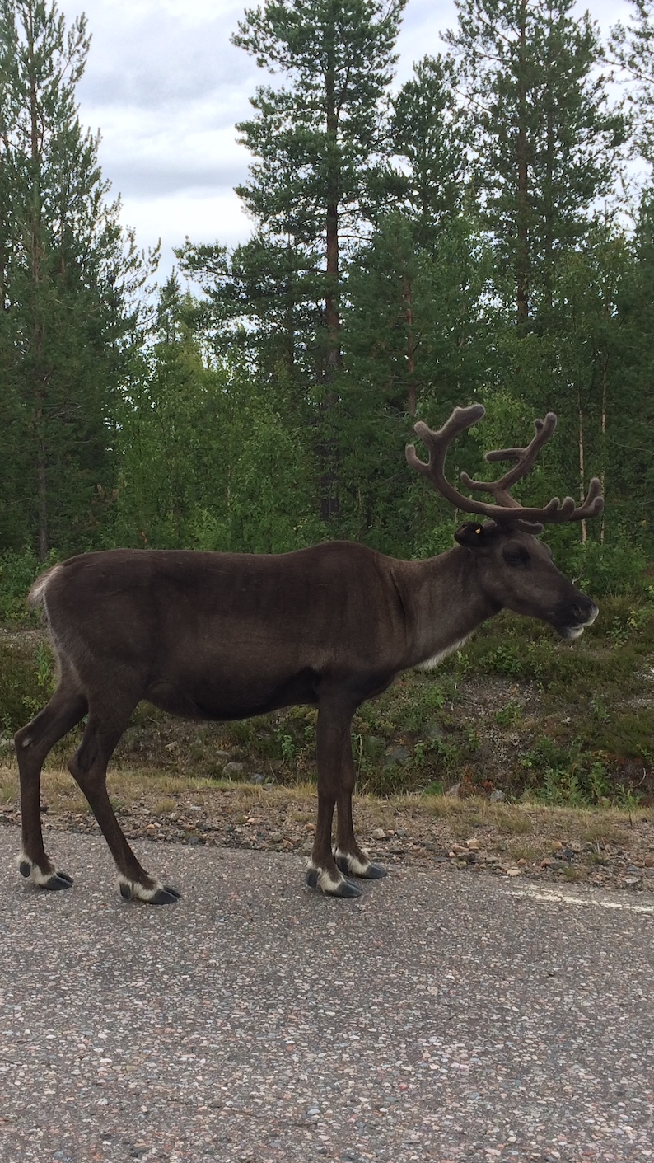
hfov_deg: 27.6
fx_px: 1325
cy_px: 585
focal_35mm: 43
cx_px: 222
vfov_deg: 47.4
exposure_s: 1/414
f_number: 2.2
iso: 32
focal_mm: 4.15
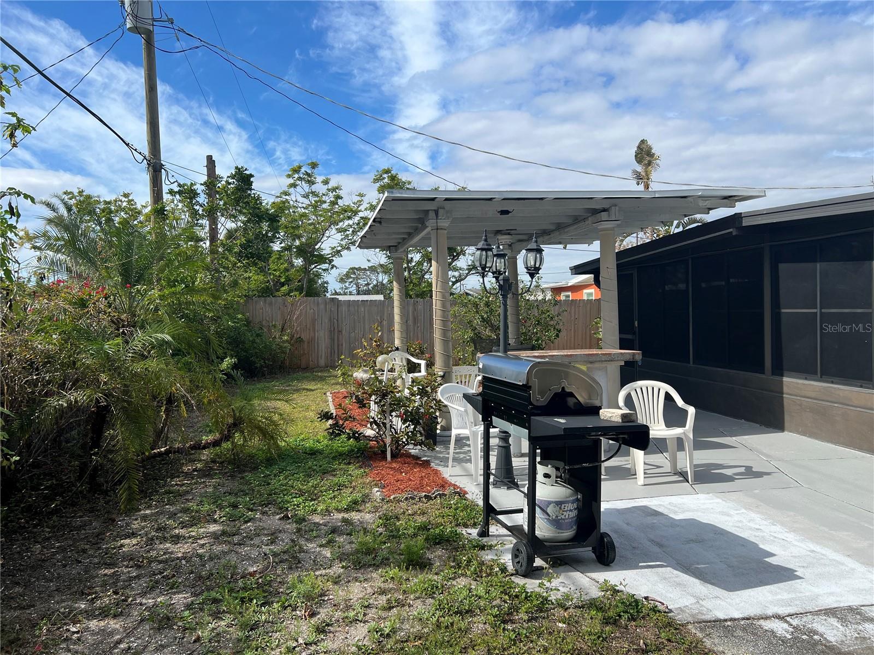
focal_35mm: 26
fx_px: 656
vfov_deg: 53.1
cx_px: 437
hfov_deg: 67.3
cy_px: 328
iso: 50
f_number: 1.5
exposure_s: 1/4444
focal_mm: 5.7
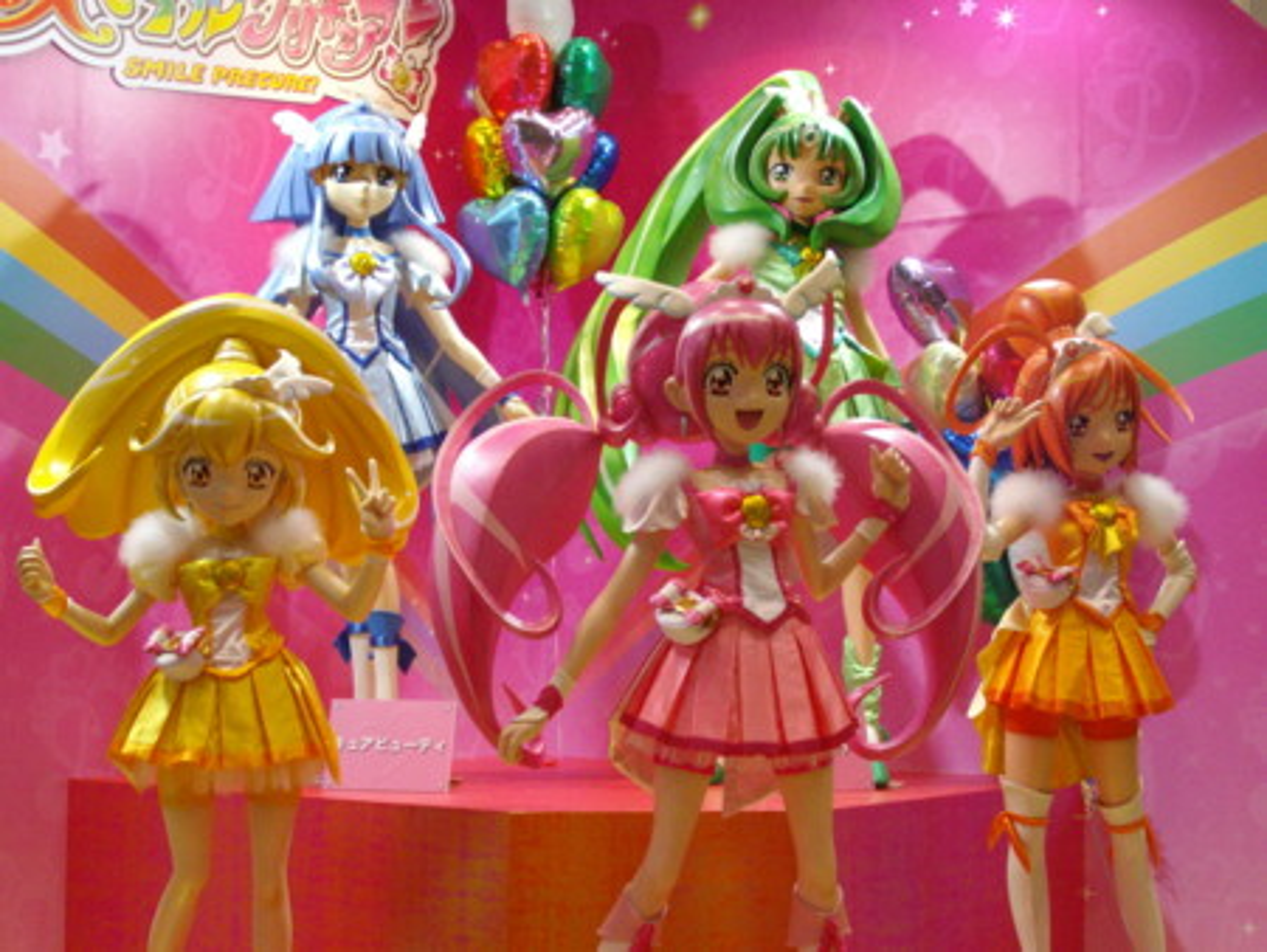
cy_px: 476
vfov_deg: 26.1
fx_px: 2051
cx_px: 634
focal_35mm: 56
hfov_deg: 34.3
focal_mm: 9.2
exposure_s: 1/80
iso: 320
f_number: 3.4
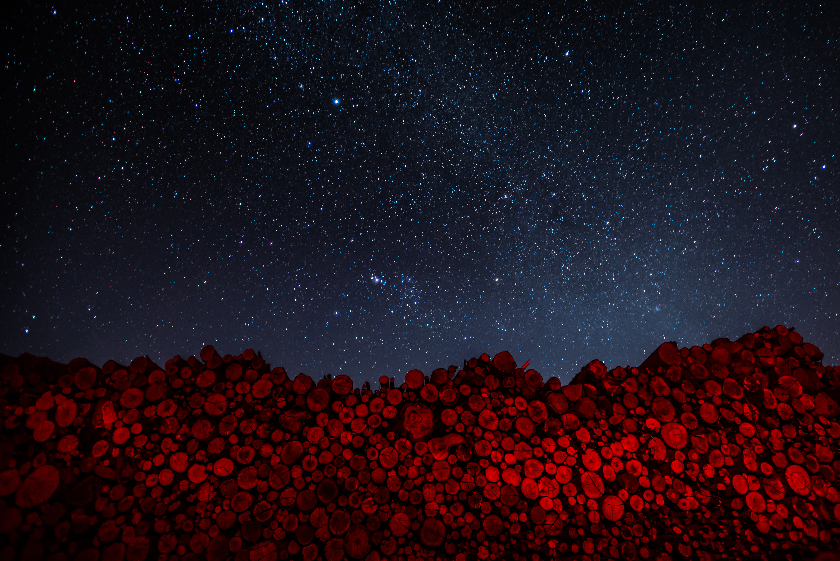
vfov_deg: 53.2
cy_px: 280
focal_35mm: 24
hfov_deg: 73.7
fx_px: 560
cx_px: 420
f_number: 2.8
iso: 2000
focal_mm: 24
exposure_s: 30
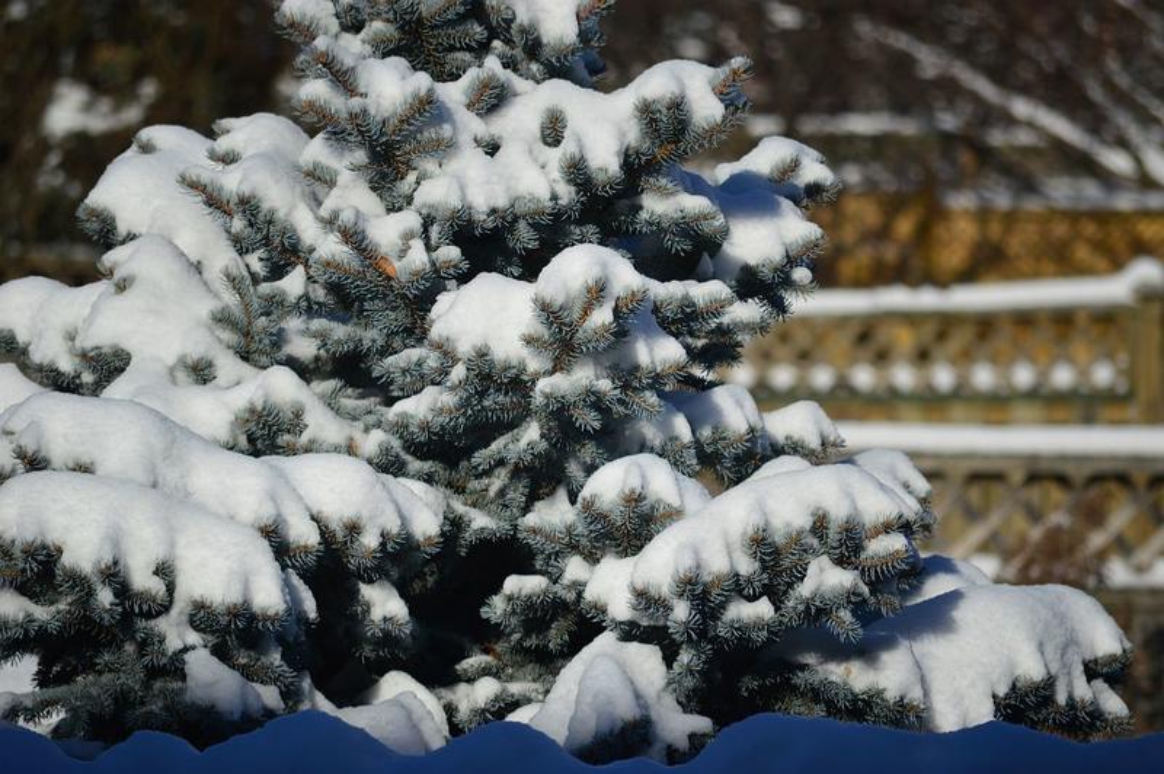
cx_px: 582
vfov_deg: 4.6
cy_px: 387
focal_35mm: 300
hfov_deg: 6.9
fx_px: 9692
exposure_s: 1/640
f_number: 5.6
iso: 100
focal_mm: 200
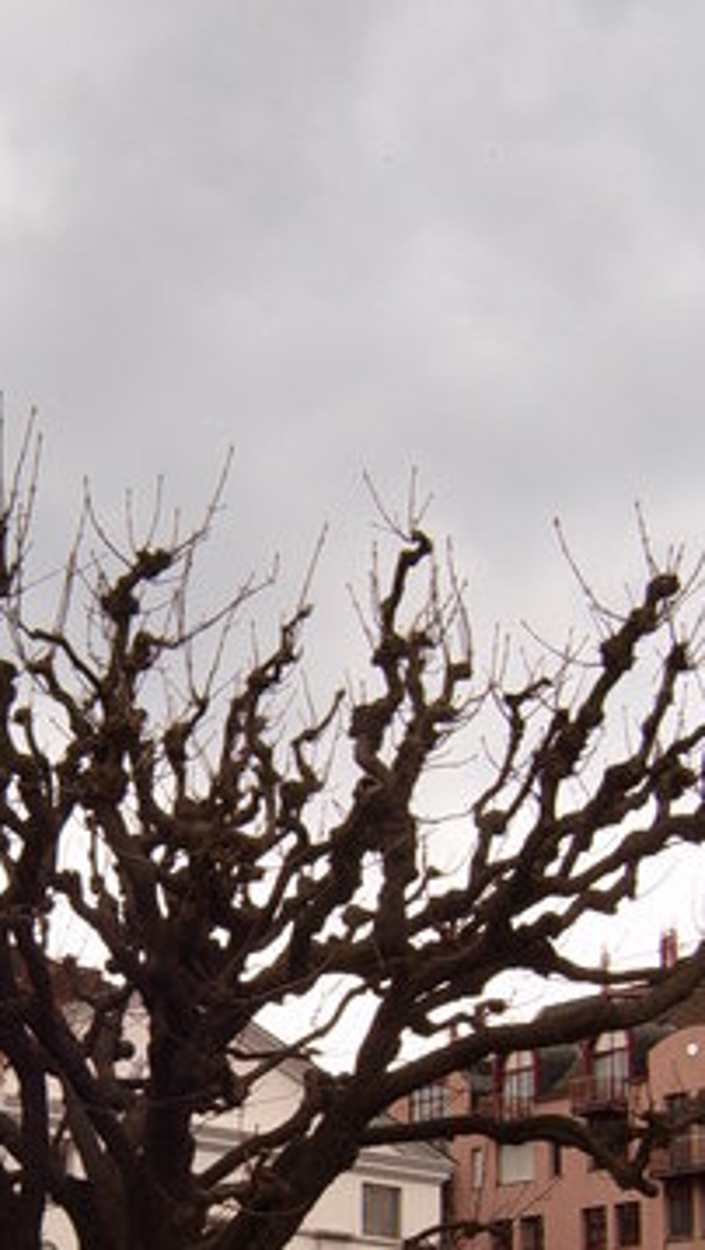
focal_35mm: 72
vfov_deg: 28.6
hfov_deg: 16.7
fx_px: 2387
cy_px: 1034
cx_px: 150
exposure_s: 1/125
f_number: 6
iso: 63
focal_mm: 6.2
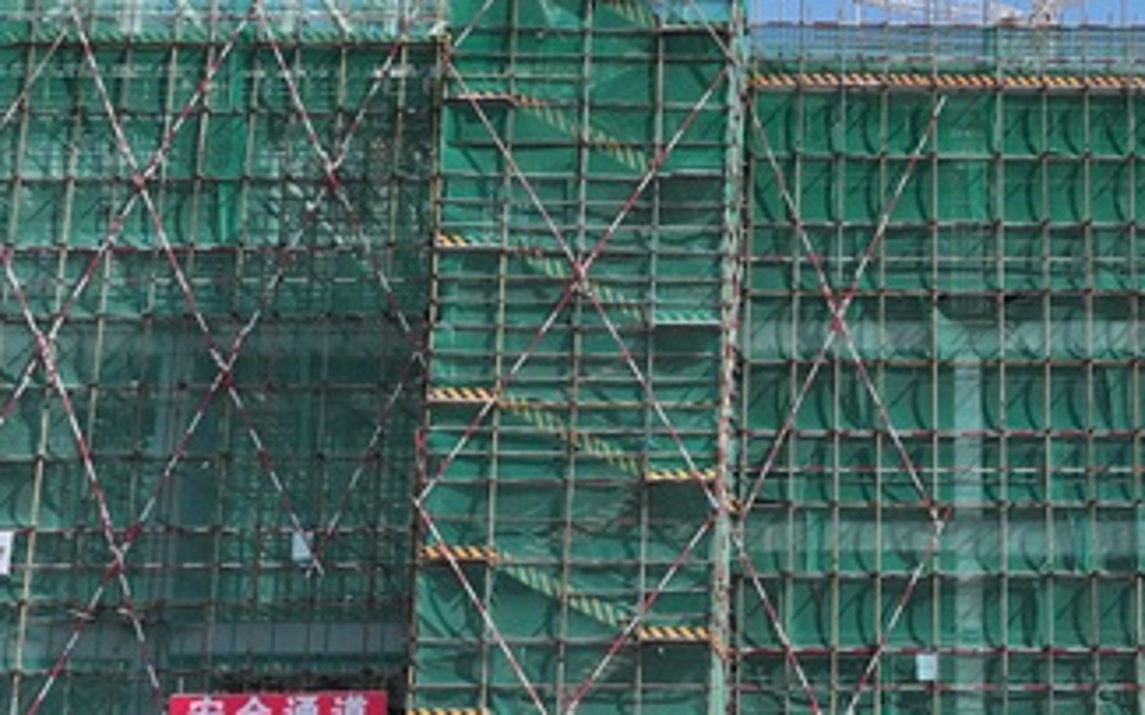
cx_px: 965
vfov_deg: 26.8
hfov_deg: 40.3
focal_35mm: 47
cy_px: 593
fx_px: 1466
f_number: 2.8
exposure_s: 1/2500
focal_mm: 12.29
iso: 110
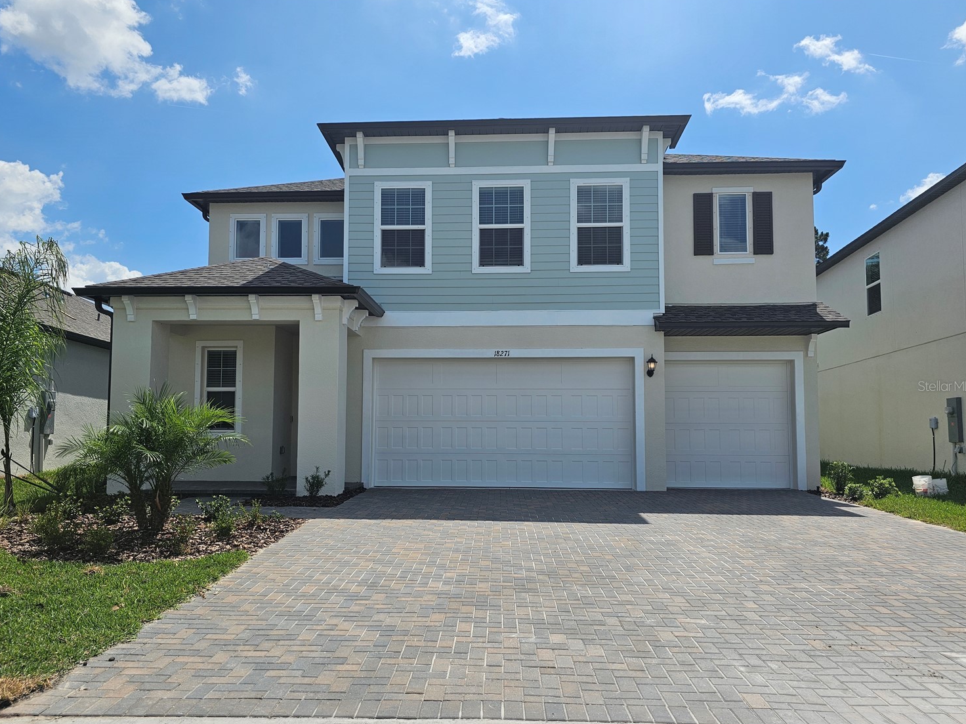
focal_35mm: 25
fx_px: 698
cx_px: 455
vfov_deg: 54.8
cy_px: 386
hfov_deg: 69.3
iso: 10
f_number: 1.7
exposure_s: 1/1449
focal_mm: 6.3
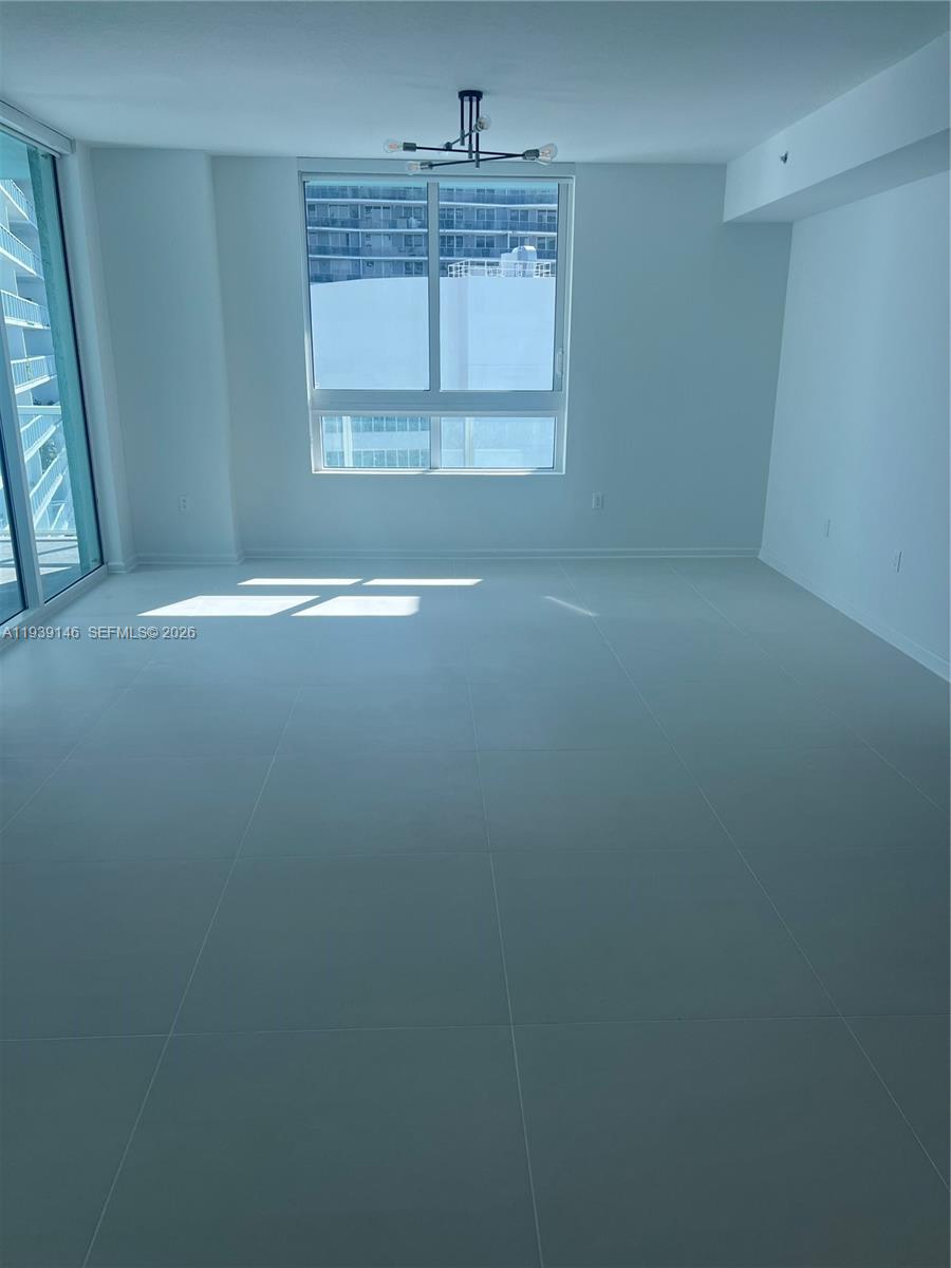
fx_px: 952
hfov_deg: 53.1
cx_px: 476
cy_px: 634
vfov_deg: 67.3
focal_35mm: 26
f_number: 1.5
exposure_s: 1/1412
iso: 50
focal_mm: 5.7
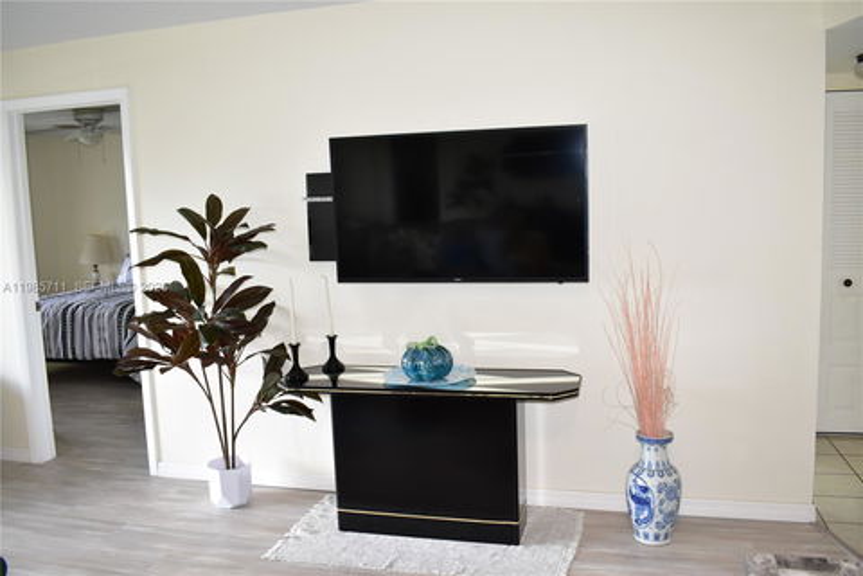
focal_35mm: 30
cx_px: 432
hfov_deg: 61.9
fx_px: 719
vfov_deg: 43.6
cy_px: 288
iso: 1000
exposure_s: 1/60
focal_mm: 20
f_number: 4.5
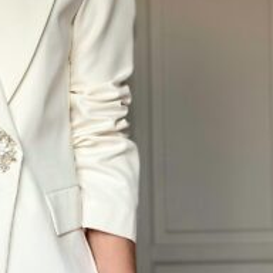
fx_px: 1312
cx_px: 14
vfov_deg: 11.8
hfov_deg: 11.8
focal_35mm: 147
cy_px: 274
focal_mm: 6.86
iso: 80
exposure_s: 1/208
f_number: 1.78
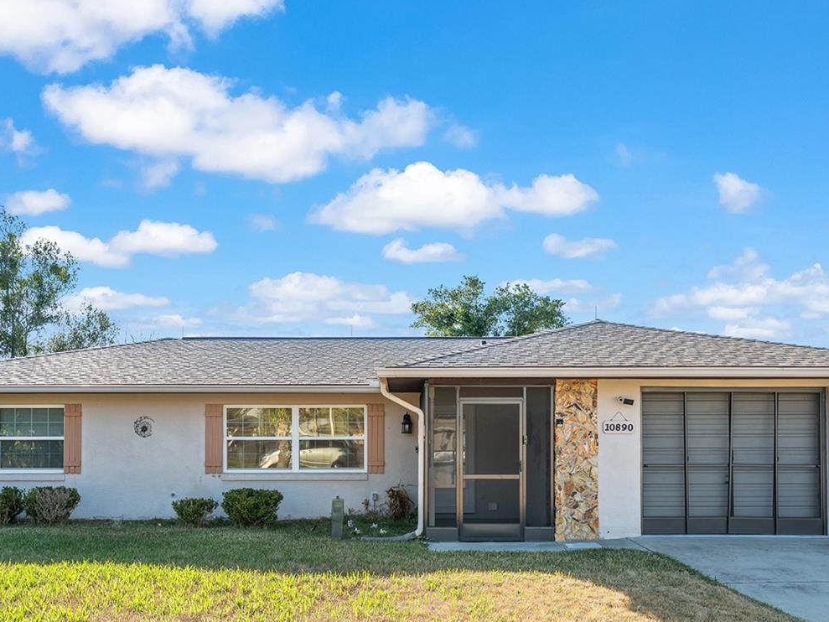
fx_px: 671
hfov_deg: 63.4
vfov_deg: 48.7
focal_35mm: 28
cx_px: 392
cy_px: 424
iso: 400
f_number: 8
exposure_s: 1/250
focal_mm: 18
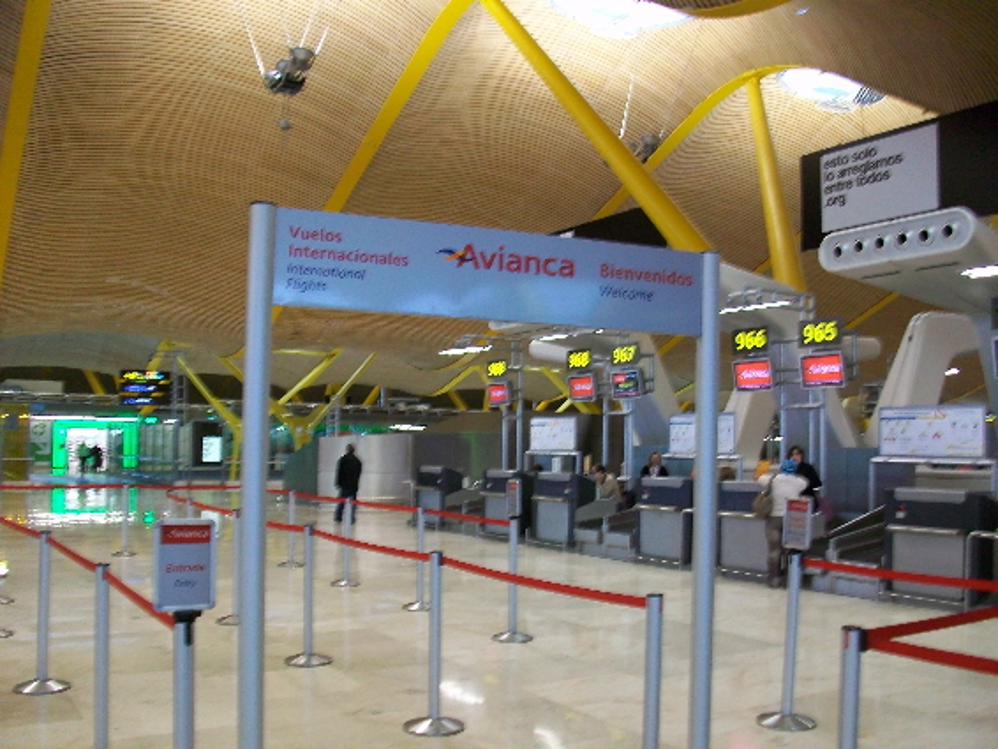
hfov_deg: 56.8
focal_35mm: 32
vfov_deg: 44.2
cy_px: 374
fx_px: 923
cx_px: 499
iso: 160
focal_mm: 5.7
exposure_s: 1/25
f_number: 2.8
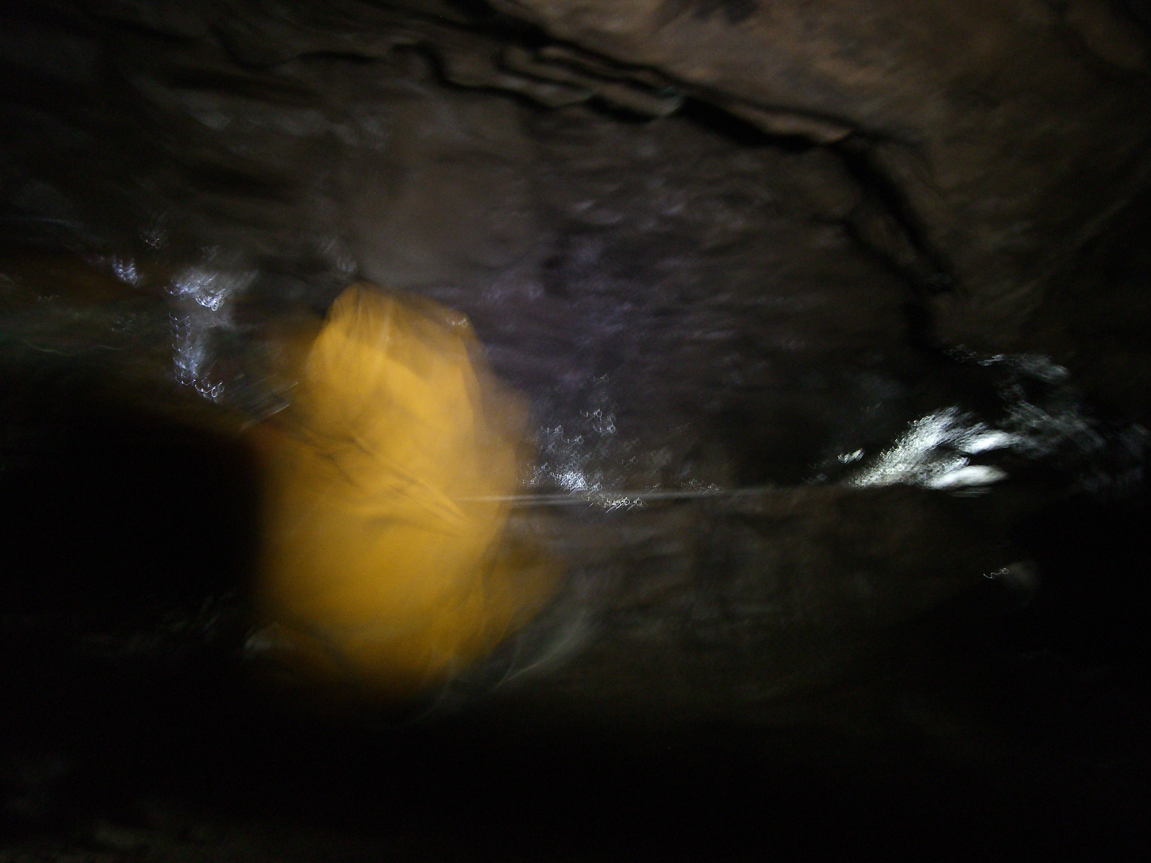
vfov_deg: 37.7
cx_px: 576
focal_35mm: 38
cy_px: 432
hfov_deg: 49.0
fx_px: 1264
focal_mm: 7.9
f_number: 2.8
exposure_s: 1/2
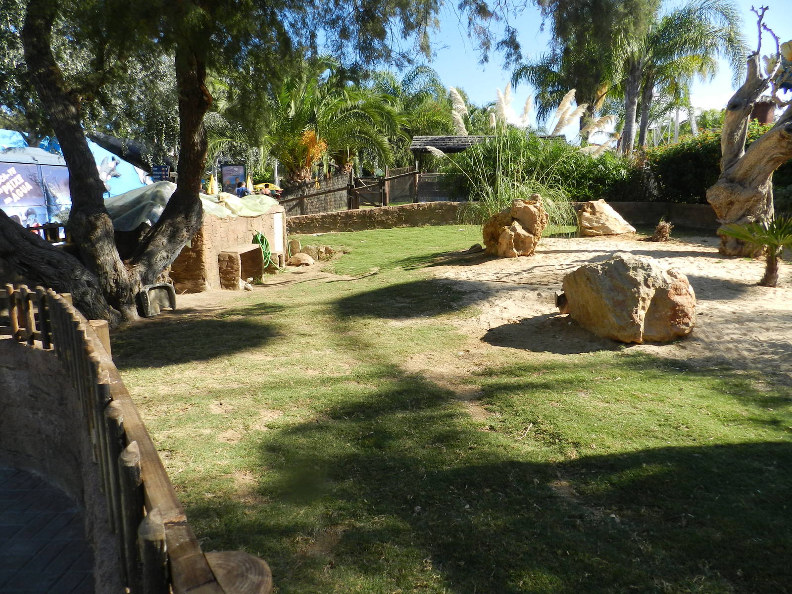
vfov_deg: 58.9
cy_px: 297
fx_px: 526
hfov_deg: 73.9
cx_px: 396
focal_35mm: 23
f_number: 3.4
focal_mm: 4
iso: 160
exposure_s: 1/800
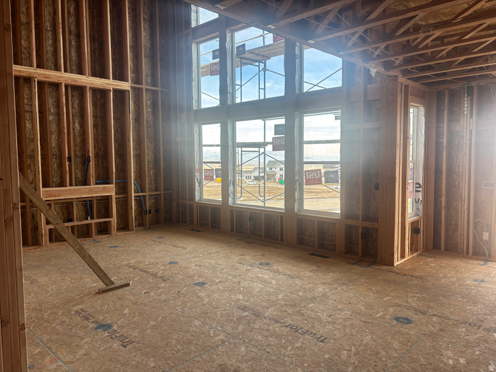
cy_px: 186
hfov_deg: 67.3
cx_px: 248
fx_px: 373
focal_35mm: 26
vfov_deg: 53.1
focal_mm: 5.96
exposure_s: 1/121
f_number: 1.6
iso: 32
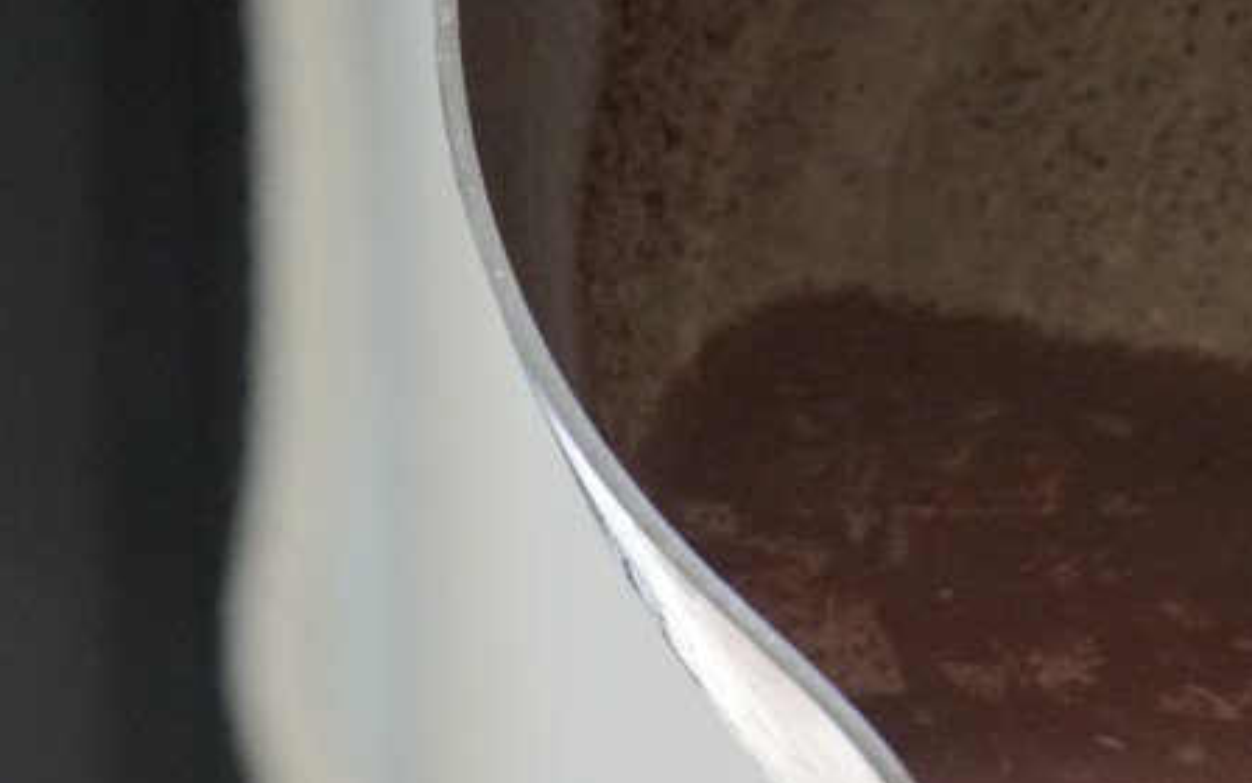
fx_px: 8213
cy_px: 1393
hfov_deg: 8.7
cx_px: 590
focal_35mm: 241
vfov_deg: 5.4
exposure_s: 1/100
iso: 2000
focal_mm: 47
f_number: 4
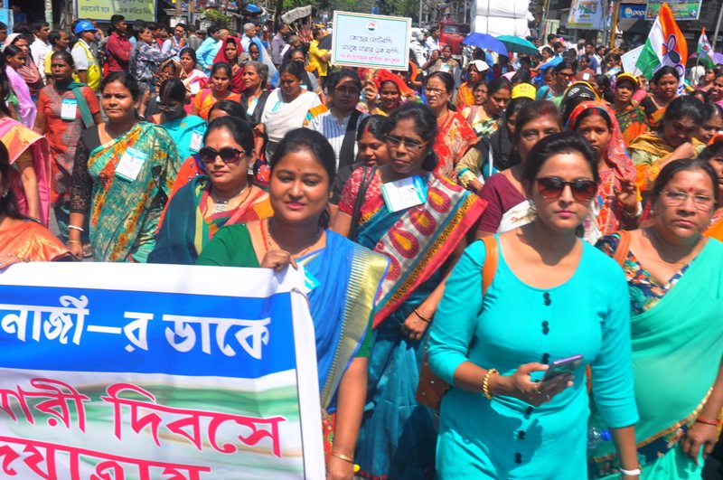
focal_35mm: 40
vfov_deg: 32.9
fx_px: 812
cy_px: 240
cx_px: 362
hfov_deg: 48.0
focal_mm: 27
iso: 200
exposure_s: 1/250
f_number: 9
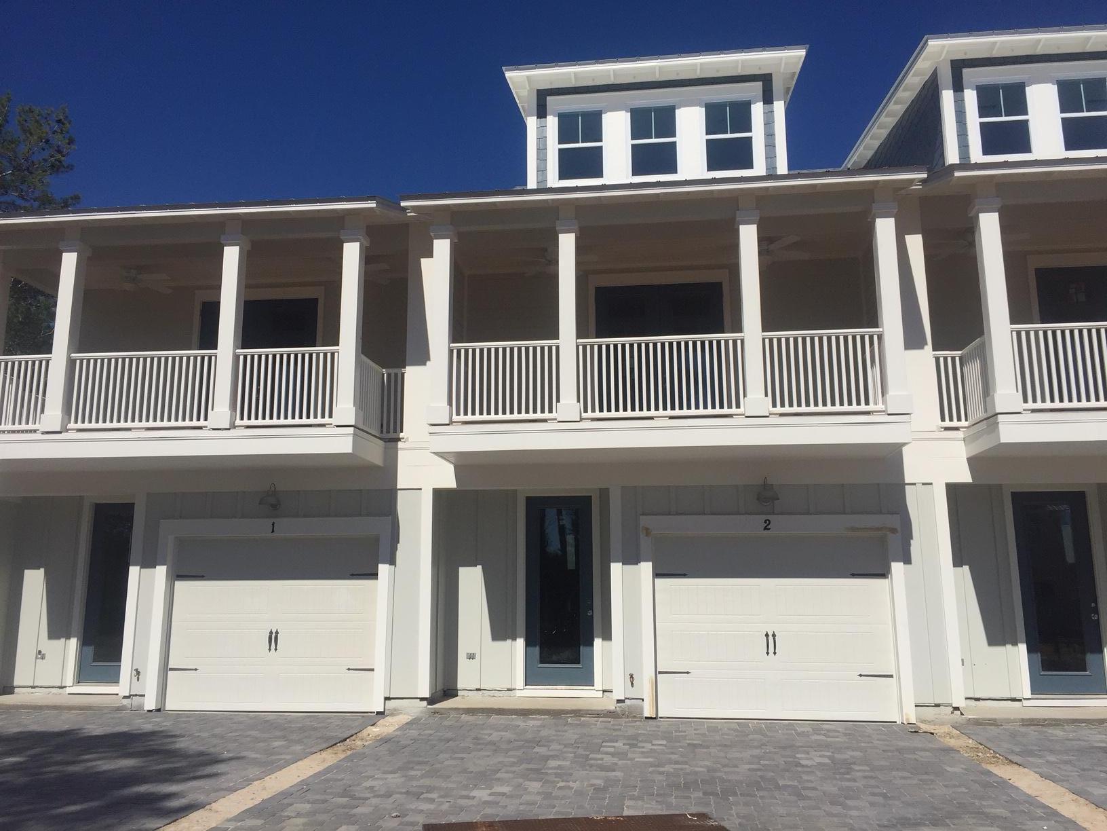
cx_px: 554
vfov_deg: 48.2
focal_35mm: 29
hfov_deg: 61.7
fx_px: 927
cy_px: 416
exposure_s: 1/5650
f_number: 2.2
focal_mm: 4.15
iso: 32
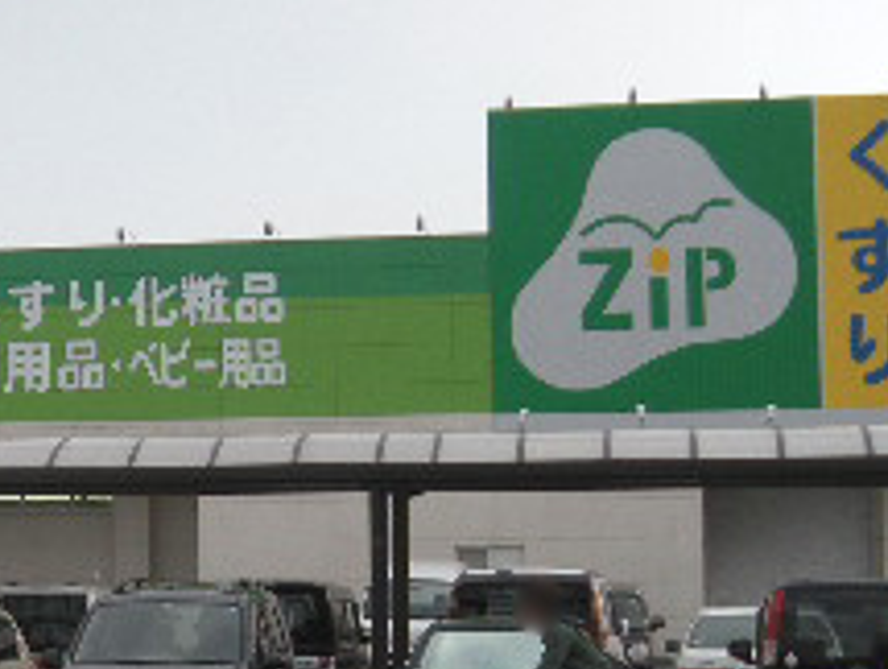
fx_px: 2672
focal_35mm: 104
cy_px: 392
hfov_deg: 17.7
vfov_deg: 14.3
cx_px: -248
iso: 64
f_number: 3.8
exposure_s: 1/473
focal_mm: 5.9
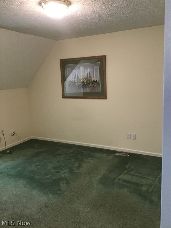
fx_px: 204
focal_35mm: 31
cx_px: 86
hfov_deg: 45.4
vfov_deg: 58.4
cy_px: 114
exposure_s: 1/30
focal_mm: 3.3
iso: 160
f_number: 2.4
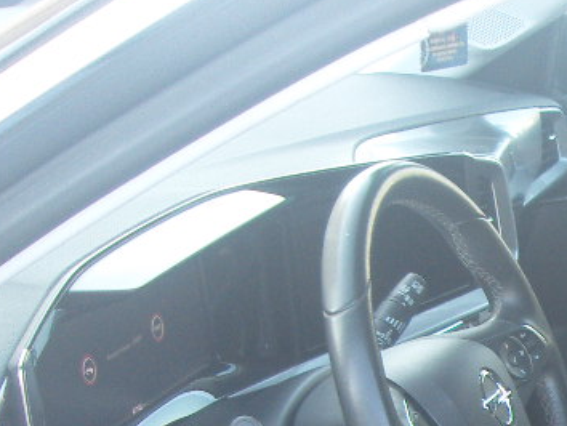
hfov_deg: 17.5
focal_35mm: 107
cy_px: 605
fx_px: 1754
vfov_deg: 13.2
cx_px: 674
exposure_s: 1/40
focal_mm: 6.2
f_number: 2.8
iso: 80
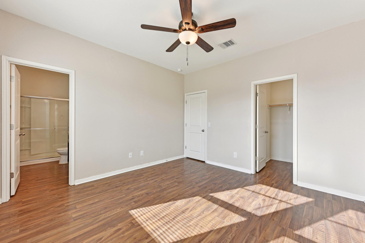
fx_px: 142
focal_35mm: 14
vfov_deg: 81.2
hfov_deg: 104.3
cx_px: 182
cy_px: 122
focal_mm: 14
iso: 100
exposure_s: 1/25
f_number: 8
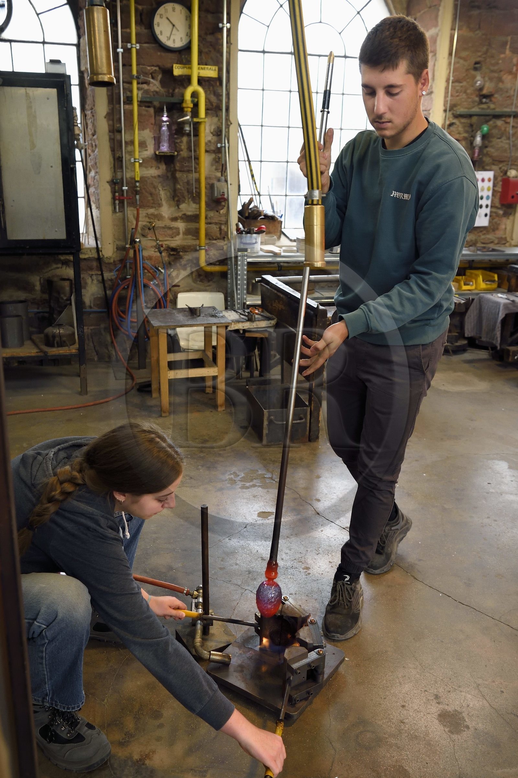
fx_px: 670
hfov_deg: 42.3
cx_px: 259
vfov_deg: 60.3
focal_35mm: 31
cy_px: 389
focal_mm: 31
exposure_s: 1/200
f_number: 5.6
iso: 1600
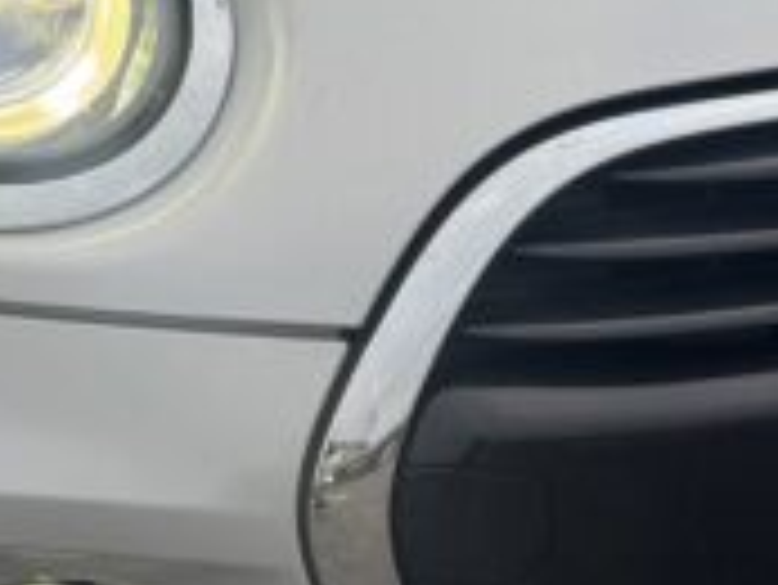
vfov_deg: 13.3
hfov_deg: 17.7
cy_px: 68
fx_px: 2496
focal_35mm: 111
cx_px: 382
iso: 80
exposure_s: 1/167
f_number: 1.78
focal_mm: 6.76
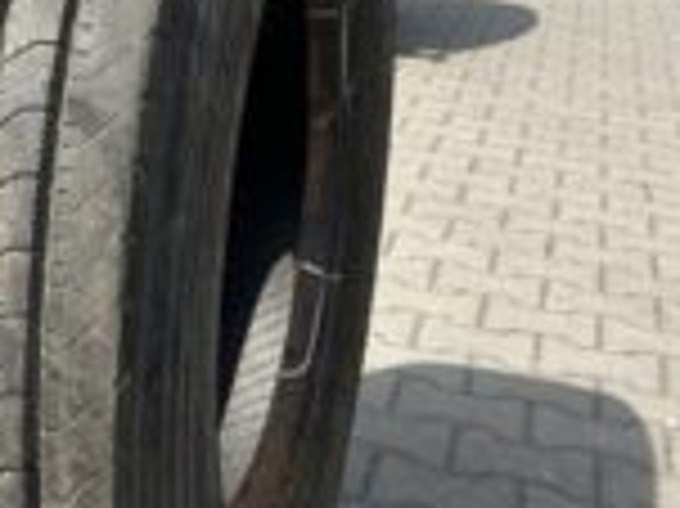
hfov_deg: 25.6
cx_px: 72
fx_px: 1453
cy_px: 227
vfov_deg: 19.9
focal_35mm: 74
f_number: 1.5
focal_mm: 5.7
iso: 50
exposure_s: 1/2841
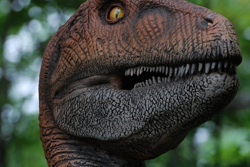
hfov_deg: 5.4
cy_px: 78
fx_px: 2634
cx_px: 106
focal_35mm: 379
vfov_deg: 3.6
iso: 320
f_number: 6.3
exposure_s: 1/320
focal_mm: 200
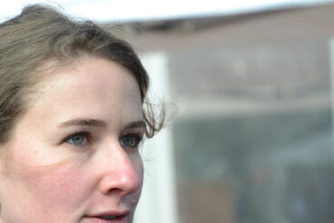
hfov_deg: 6.8
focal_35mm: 301
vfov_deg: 4.6
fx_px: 2792
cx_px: 99
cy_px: 191
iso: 100
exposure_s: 1/160
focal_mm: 105
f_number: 6.3
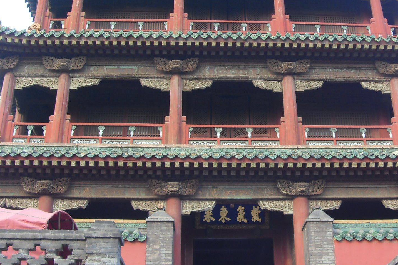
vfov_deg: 23.4
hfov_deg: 34.4
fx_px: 641
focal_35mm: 58
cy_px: 119
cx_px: 233
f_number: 3.5
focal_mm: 6.6
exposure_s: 1/60
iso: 100
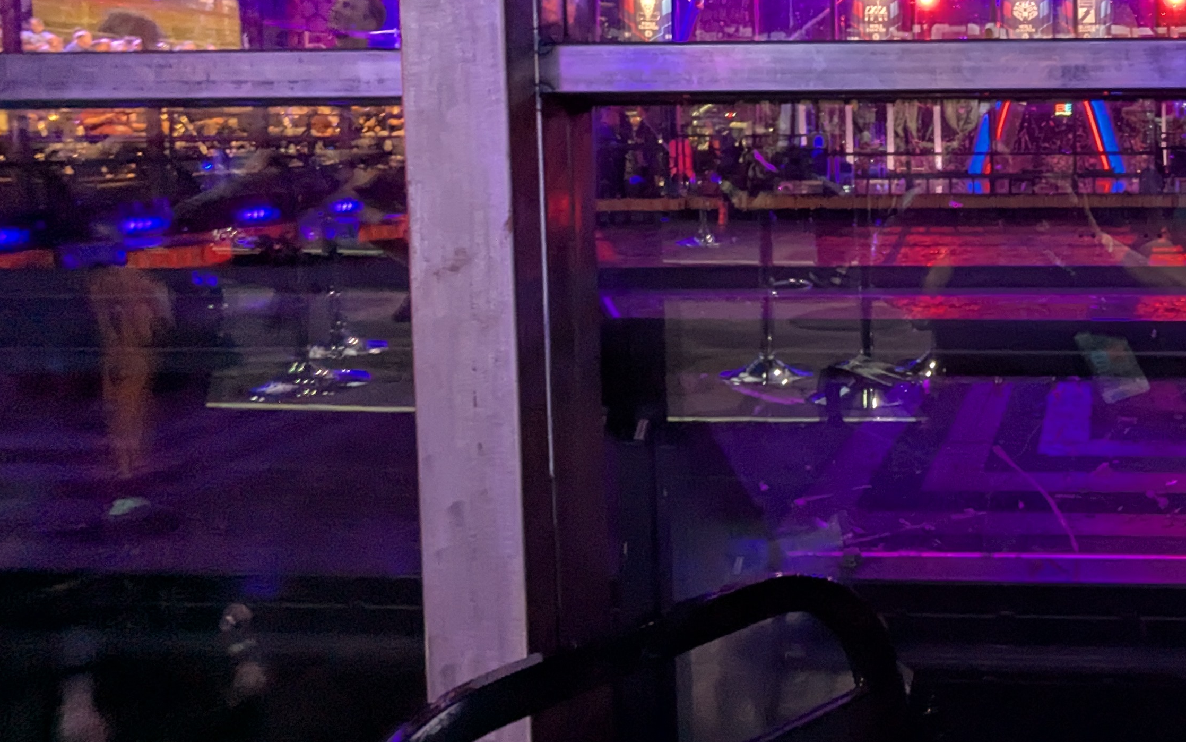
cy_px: 189
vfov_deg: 39.5
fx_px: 1002
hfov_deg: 53.8
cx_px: 1059
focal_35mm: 31
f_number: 2.2
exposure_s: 1/30
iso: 186
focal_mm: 2.35
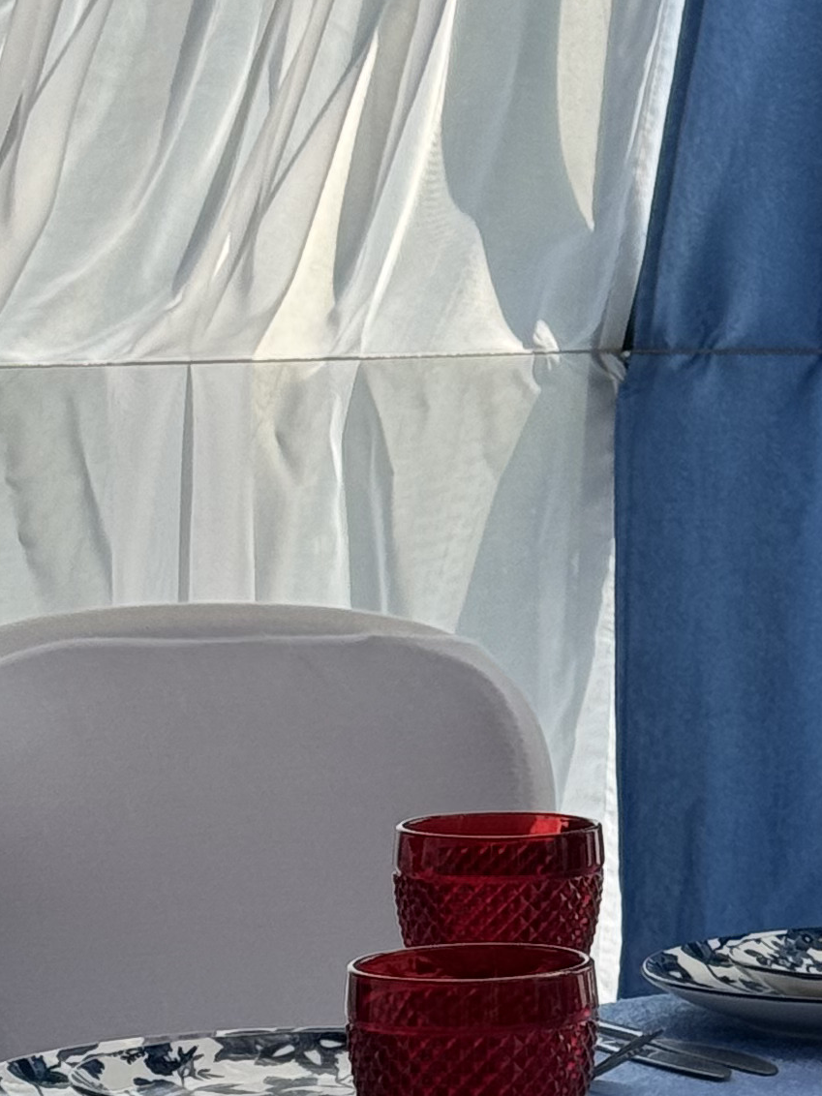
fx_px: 5414
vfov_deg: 11.6
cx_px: 1088
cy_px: 507
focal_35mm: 171
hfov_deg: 8.5
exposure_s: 1/3257
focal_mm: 6.76
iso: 64
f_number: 1.78
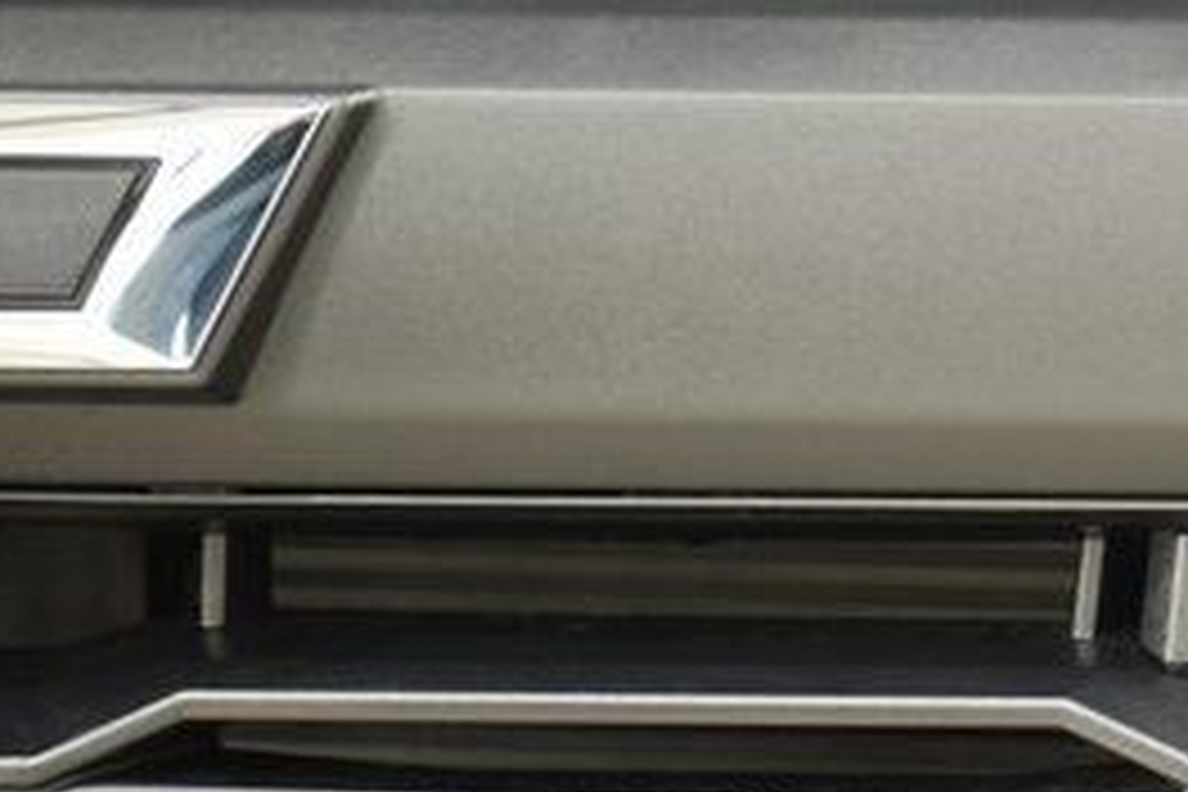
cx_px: 1413
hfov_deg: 8.0
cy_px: 547
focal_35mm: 255
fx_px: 8414
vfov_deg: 5.4
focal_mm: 70
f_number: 2.8
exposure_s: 1/25
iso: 1600
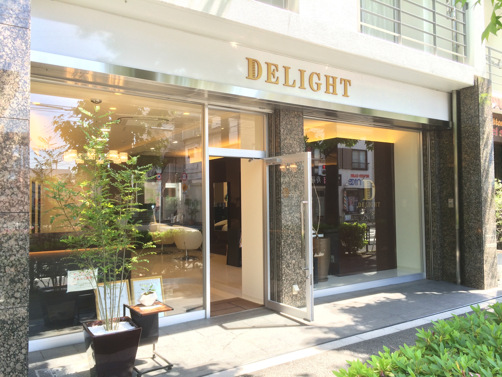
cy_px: 188
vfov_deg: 48.2
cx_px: 251
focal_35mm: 29
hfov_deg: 61.7
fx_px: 421
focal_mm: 4.15
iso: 50
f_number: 2.2
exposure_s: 1/120
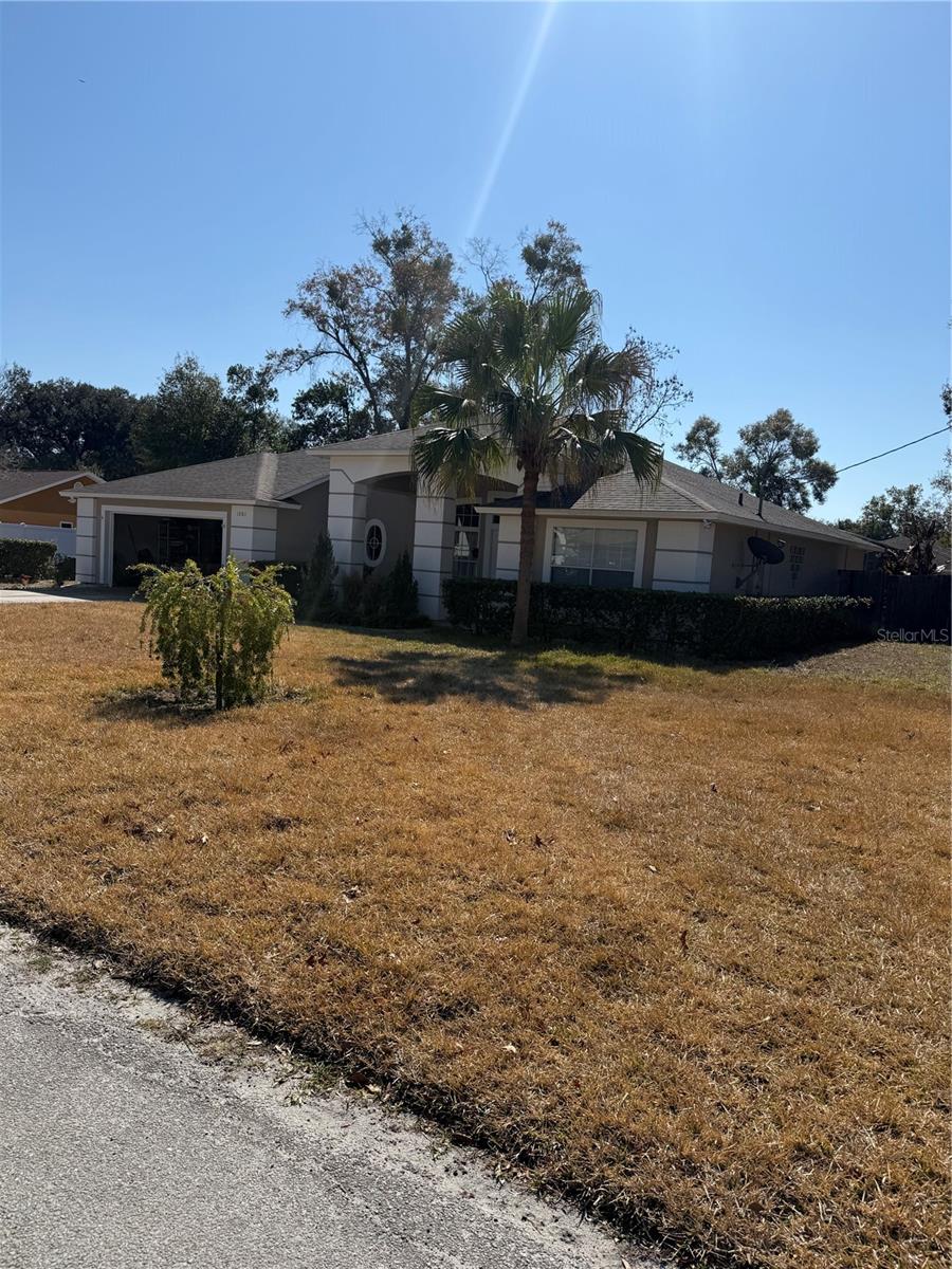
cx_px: 476
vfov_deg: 71.6
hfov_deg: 56.8
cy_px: 634
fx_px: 880
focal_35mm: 24
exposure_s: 1/7353
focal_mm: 6.76
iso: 80
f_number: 1.78
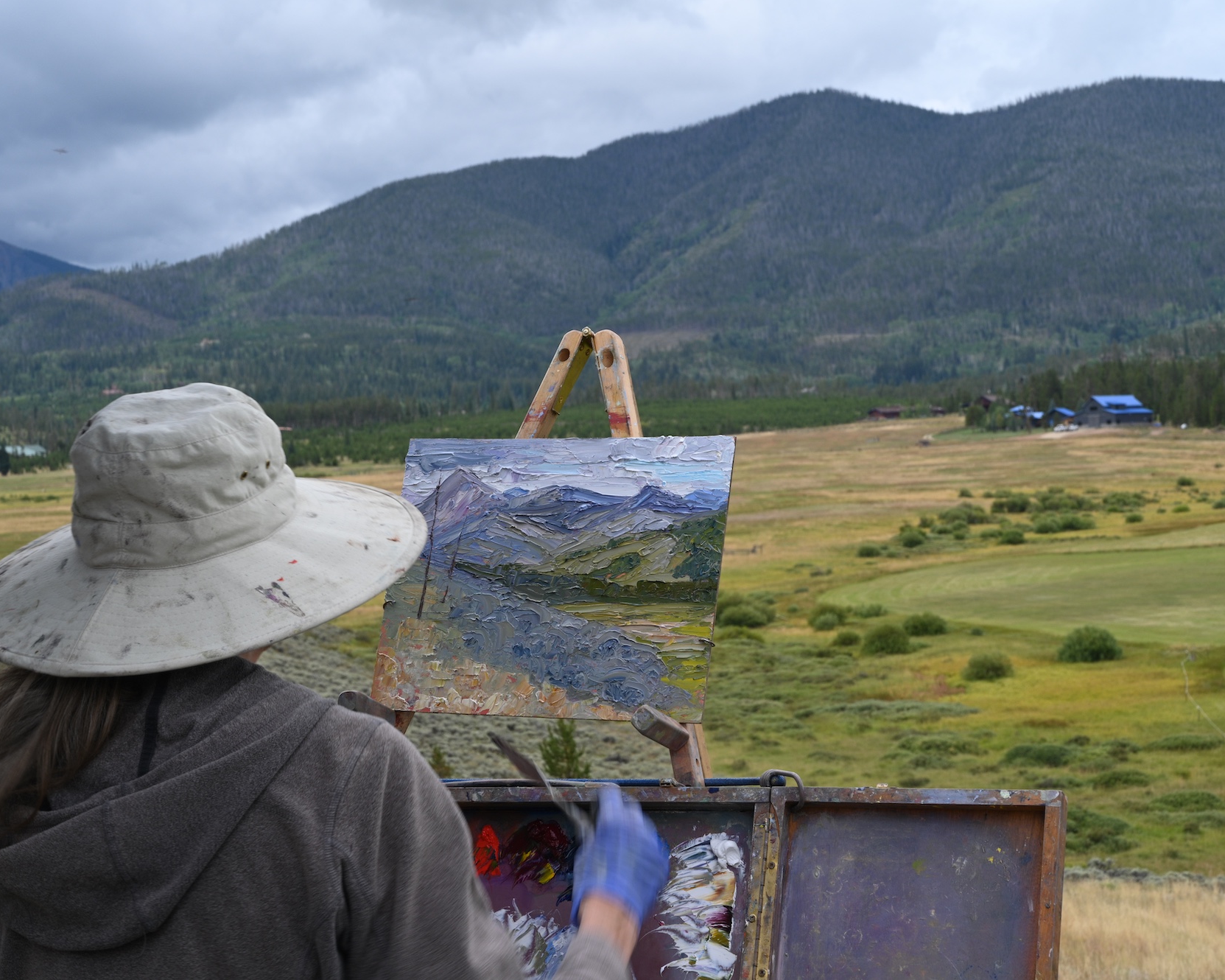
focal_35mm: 79
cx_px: 638
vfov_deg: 19.4
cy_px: 490
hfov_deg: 24.1
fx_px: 2864
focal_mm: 70
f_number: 16
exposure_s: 1/80
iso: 200
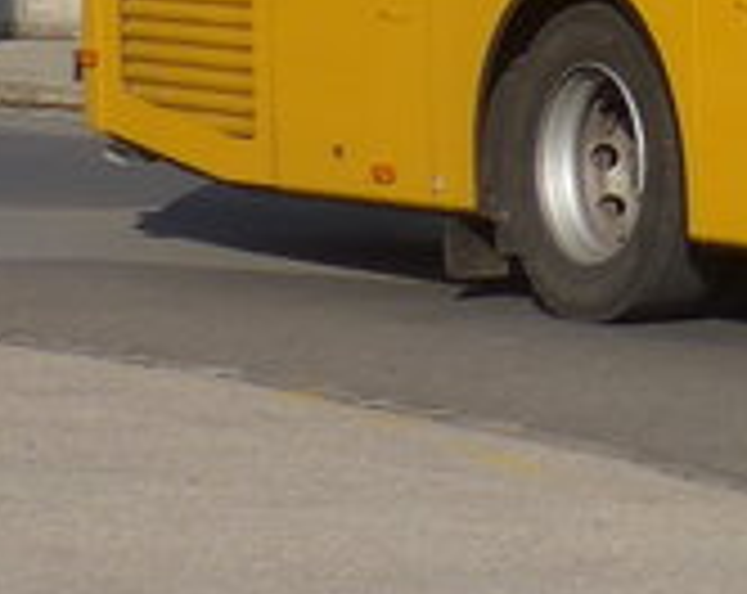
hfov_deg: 6.3
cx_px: 2016
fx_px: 6396
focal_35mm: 290
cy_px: -680
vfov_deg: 5.2
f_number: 2.8
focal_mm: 8.4
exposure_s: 1/2000
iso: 80
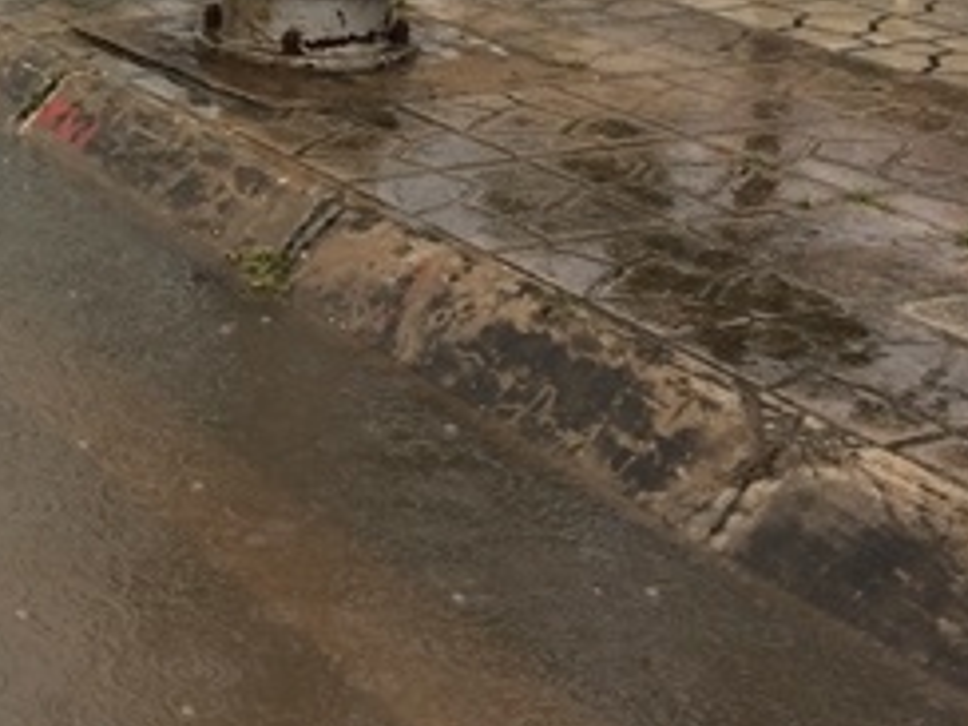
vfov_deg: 18.3
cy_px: -171
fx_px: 2125
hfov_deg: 23.7
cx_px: -155
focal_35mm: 76
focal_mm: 4.15
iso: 32
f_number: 2.2
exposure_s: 1/109
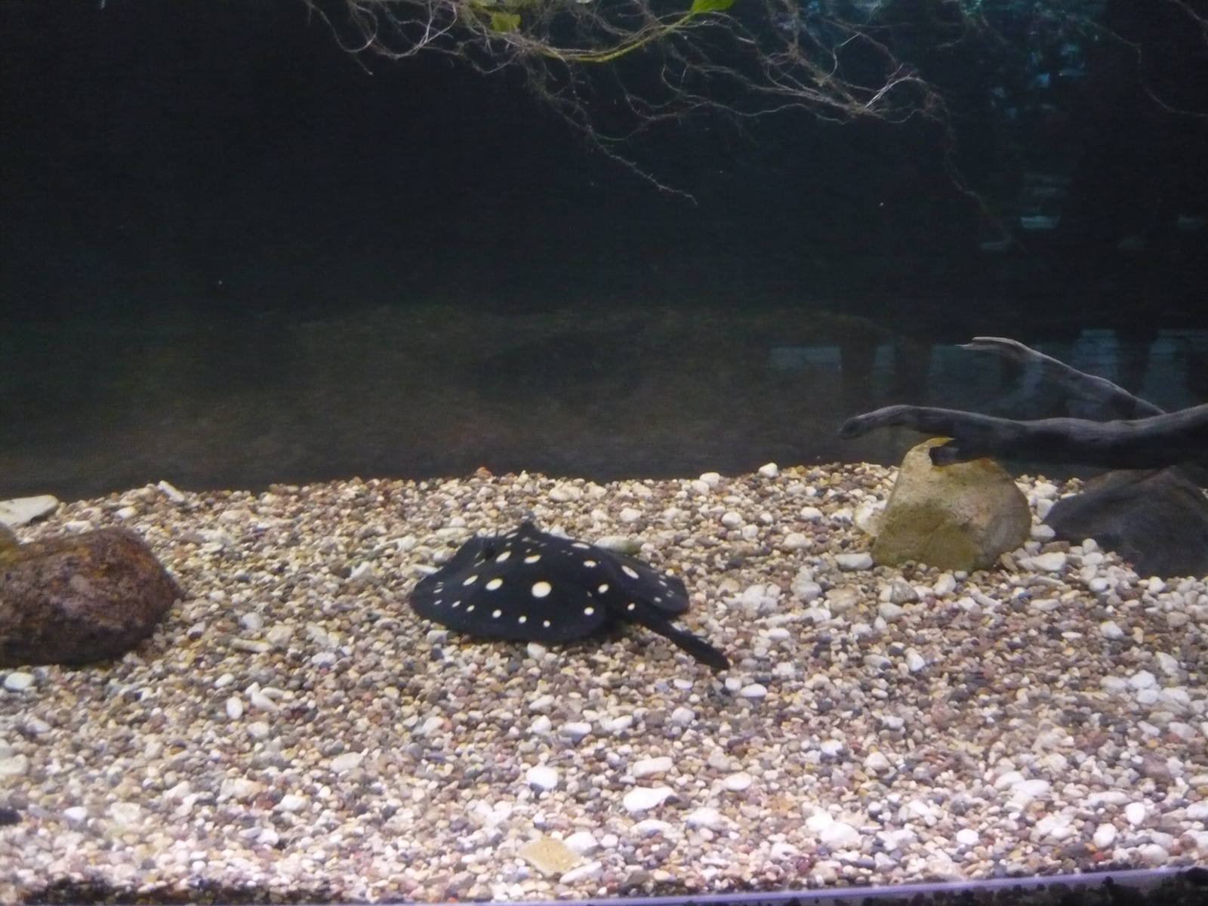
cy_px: 453
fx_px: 1152
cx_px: 604
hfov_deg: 55.4
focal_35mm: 33
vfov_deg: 42.9
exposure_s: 1/25
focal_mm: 5.5
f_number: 2.8
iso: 800
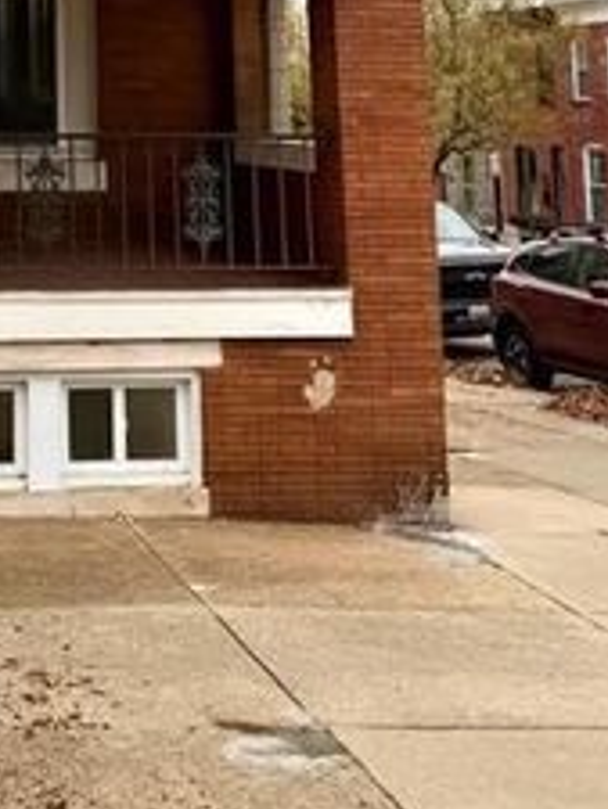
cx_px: -90
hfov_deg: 19.7
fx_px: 1661
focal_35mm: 71
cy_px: -200
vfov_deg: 24.4
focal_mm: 6.76
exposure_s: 1/2611
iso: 100
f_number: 1.78
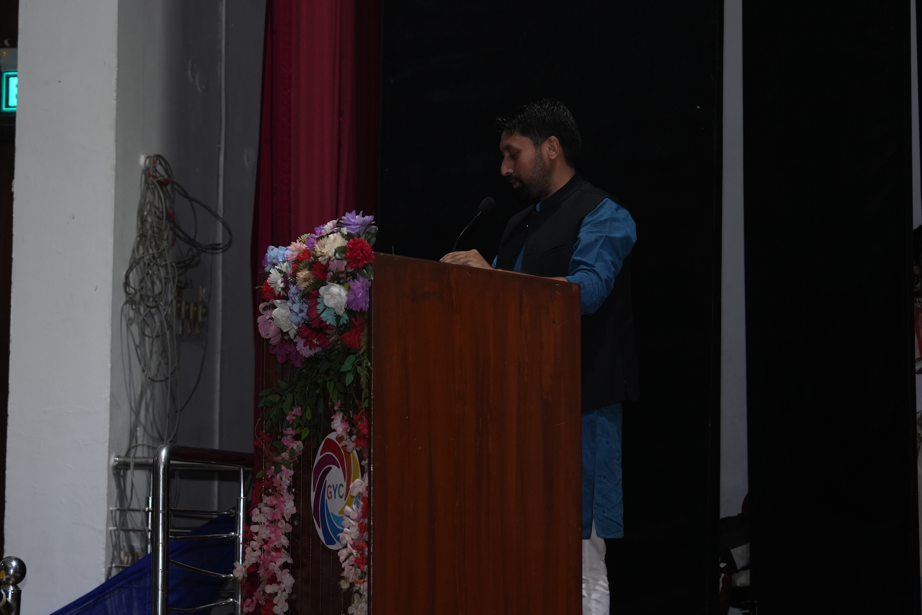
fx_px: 2638
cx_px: 461
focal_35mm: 103
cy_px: 308
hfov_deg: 19.8
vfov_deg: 13.3
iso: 1000
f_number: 2.8
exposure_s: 1/250
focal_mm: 69
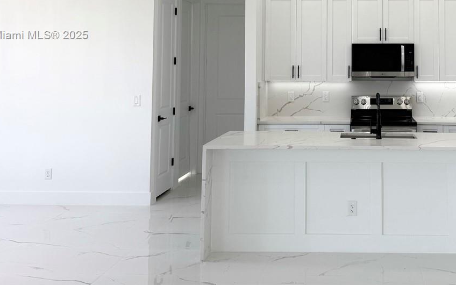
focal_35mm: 48
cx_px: 346
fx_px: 597
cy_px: 35
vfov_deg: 26.1
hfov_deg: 40.6
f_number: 1.78
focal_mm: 6.76
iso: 64
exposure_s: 1/226
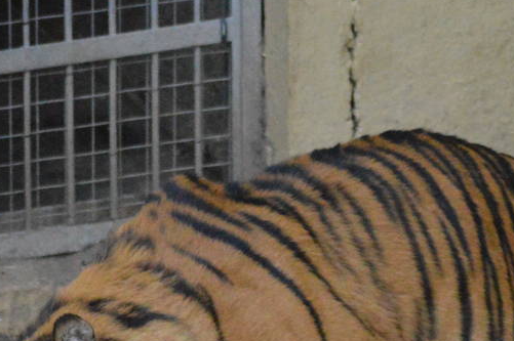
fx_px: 10241
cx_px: 330
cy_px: 432
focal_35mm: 718
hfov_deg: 2.9
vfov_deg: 1.9
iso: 6400
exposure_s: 1/4000
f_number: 4.5
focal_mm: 150
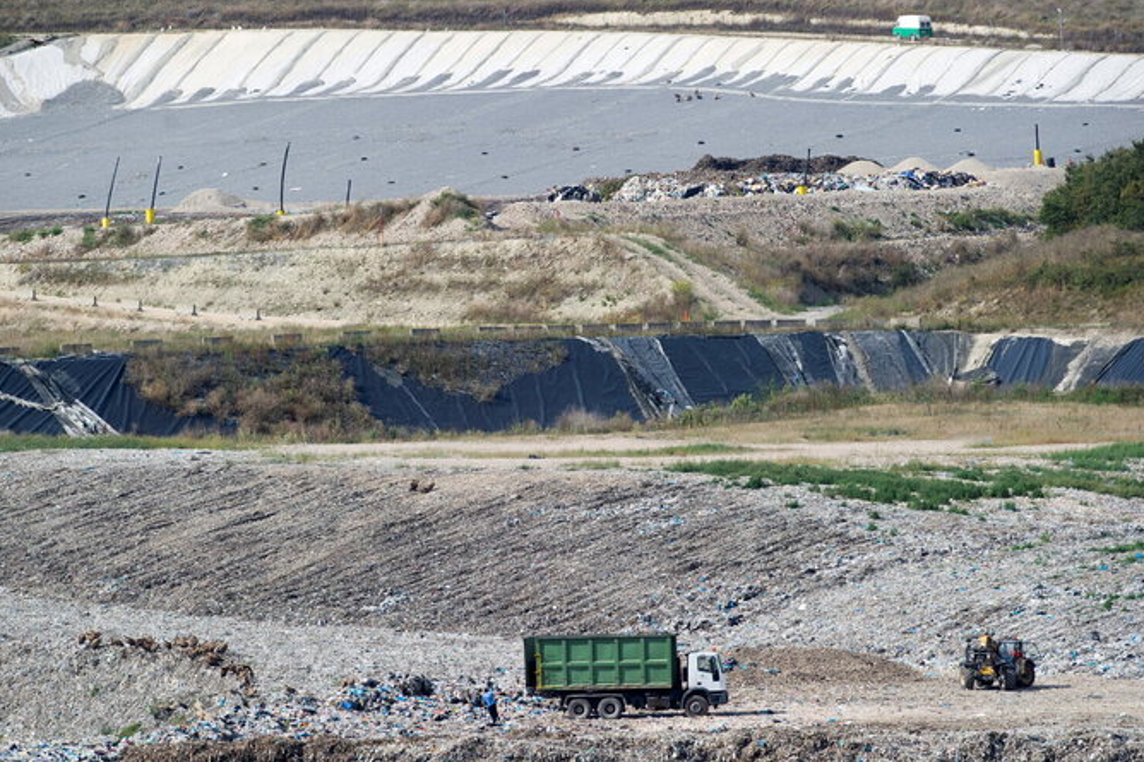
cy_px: 392
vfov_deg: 4.2
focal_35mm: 326
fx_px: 10356
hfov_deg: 6.3
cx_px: 539
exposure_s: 1/1000
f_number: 5.6
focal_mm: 300
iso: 100
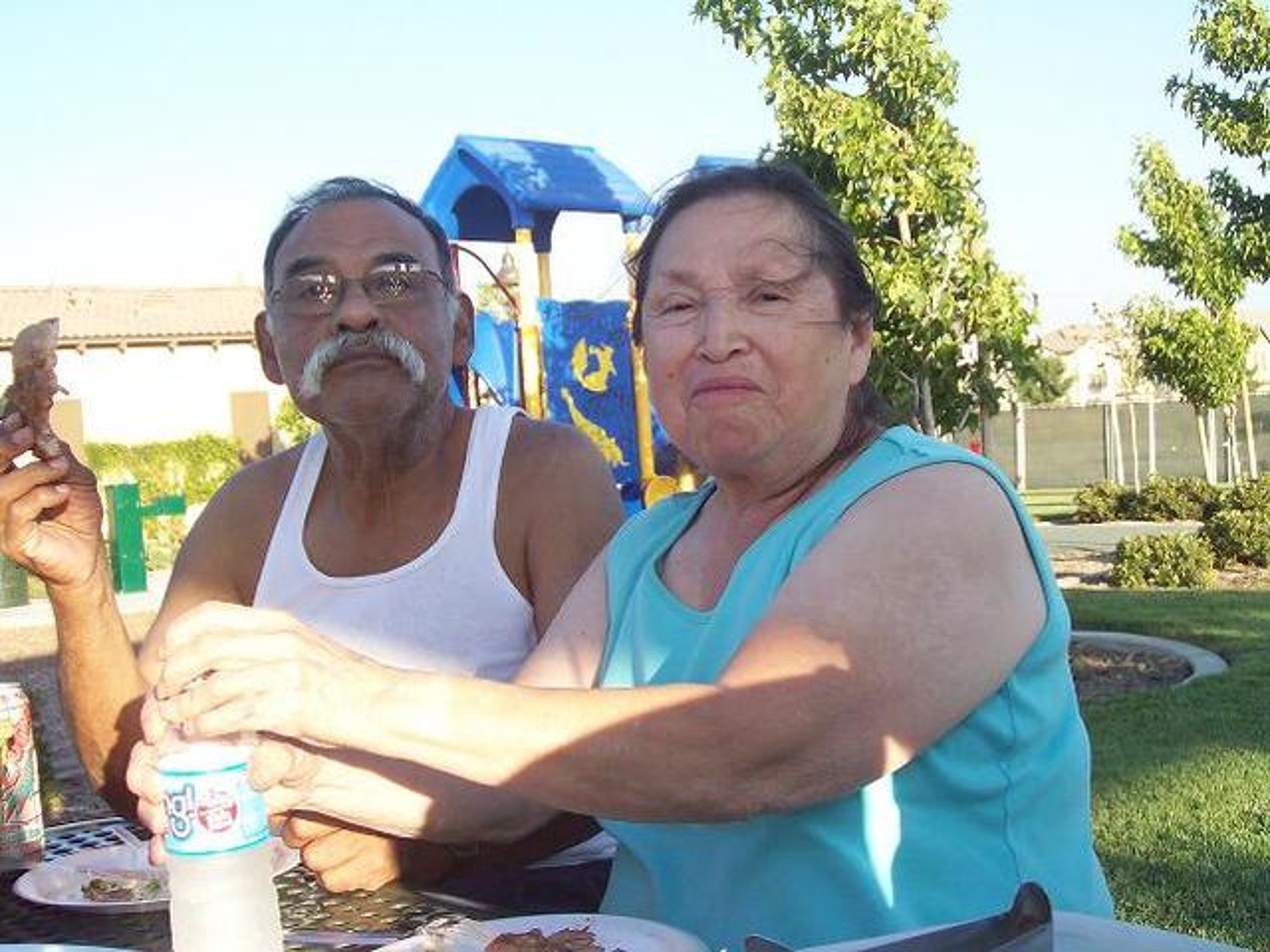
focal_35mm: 45
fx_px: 1651
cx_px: 635
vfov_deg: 32.2
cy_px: 476
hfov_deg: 42.1
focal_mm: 7.6
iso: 80
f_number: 3
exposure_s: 1/293
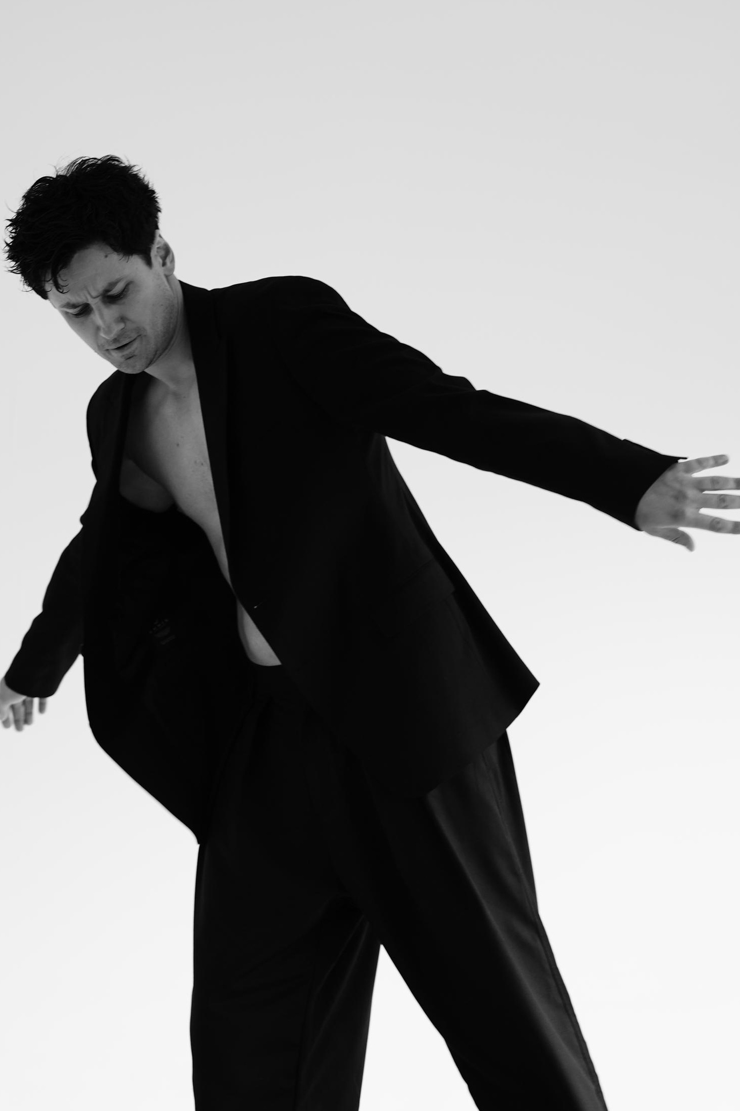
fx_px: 3225
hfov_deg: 13.1
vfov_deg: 19.5
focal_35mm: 105
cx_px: 234
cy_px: 735
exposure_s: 1/200
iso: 250
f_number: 3.2
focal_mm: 56.3
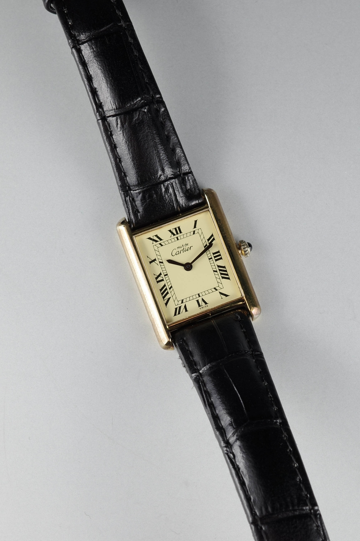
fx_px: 705
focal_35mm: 47
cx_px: 199
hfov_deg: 28.6
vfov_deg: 41.9
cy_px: 289
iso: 200
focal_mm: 26
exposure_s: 1/40
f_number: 6.3
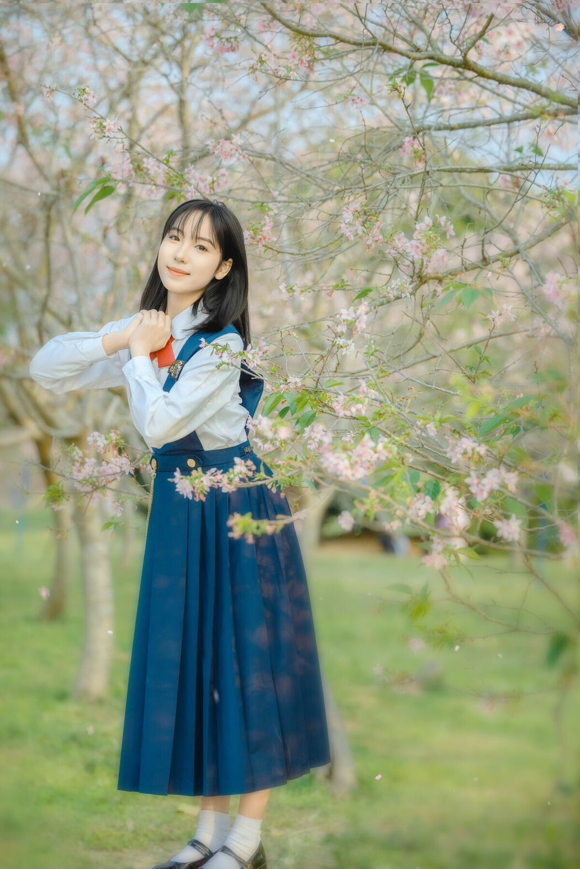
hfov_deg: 16.5
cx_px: 290
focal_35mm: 83
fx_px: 2006
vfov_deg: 24.5
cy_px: 434
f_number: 2.8
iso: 50
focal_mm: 84
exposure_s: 1/320
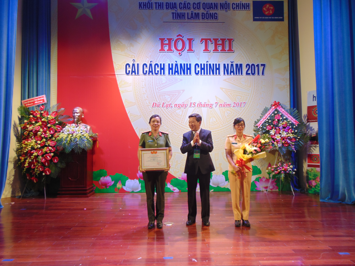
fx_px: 256
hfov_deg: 69.4
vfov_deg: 54.9
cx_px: 178
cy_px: 133
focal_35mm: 25
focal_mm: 4.5
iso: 80
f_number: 3
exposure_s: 1/50
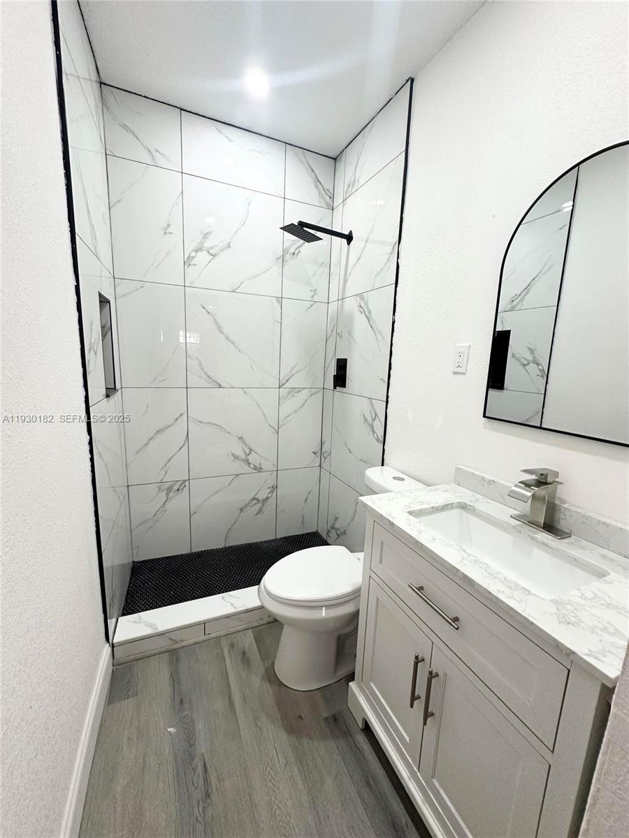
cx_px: 314
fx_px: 339
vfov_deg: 102.1
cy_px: 419
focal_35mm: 14
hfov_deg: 85.7
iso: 250
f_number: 2.2
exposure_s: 1/120
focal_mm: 2.22
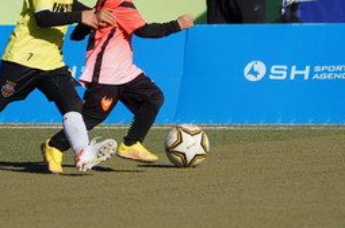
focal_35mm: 565
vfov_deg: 2.4
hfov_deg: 3.7
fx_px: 5404
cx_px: 152
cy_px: 57
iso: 100
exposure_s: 1/640
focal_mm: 240
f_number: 6.3
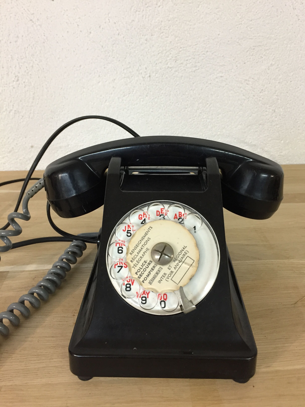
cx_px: 152
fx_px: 341
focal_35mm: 29
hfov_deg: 48.2
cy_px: 204
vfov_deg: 61.7
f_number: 2.2
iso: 160
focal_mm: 4.15
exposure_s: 1/33
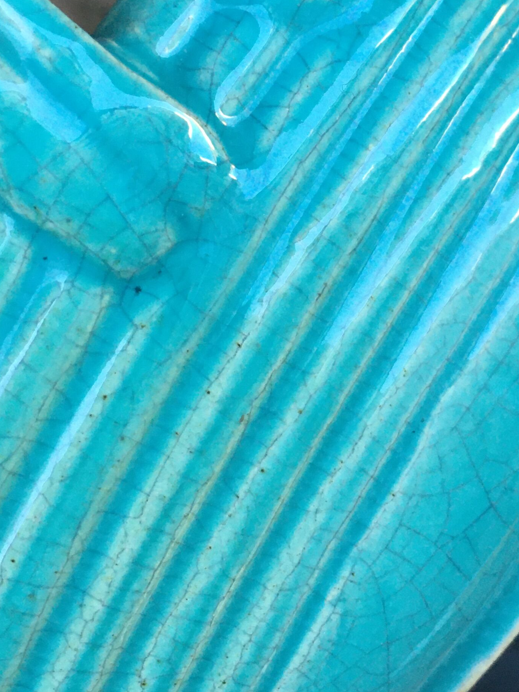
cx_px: 268
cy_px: 142
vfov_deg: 29.6
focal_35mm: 64
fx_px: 1280
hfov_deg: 22.9
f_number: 2.2
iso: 50
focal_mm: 4.15
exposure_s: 1/33
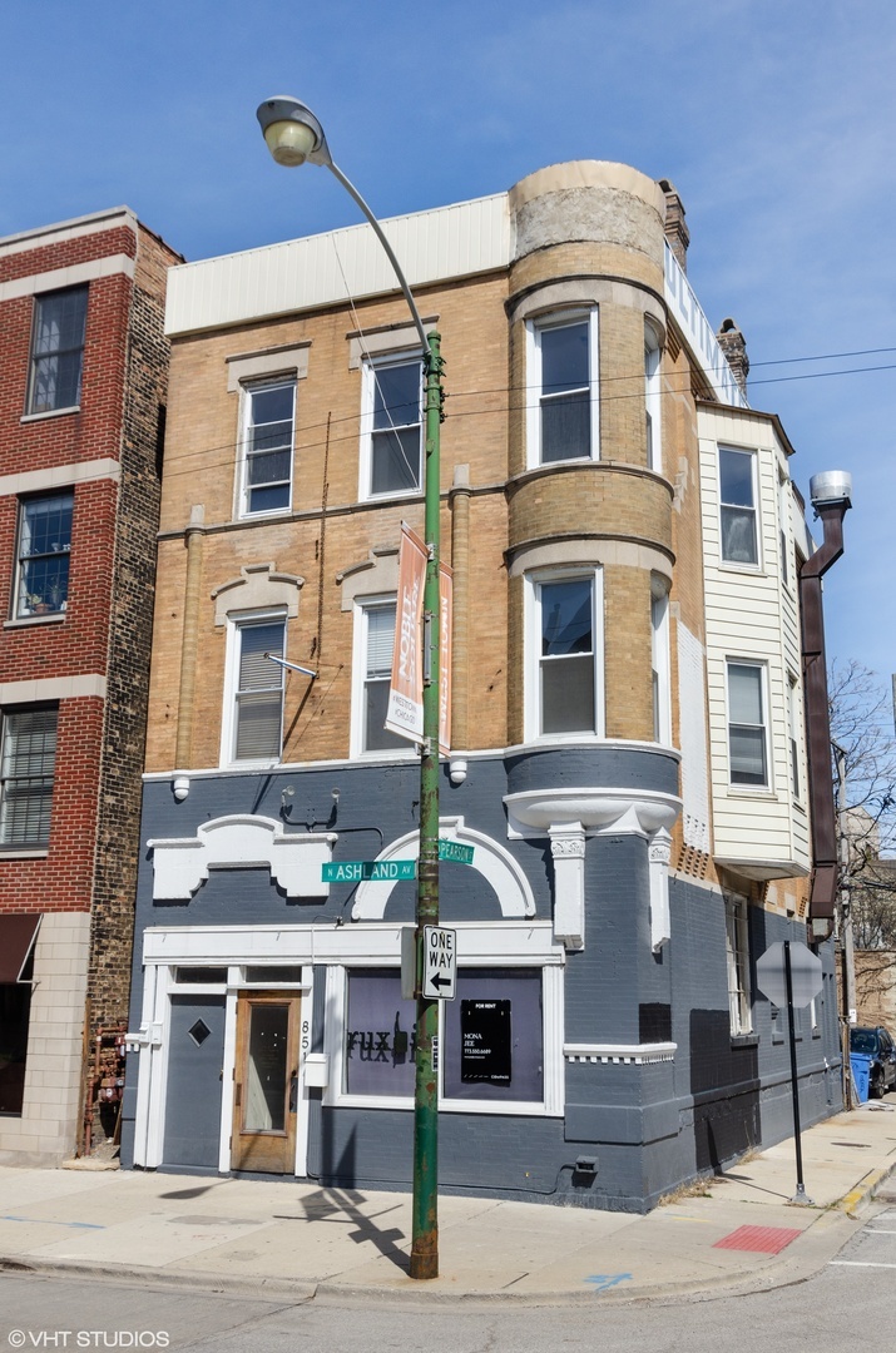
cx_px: 448
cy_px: 676
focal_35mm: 36
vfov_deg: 53.2
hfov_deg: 36.7
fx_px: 1350
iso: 200
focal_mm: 24
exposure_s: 1/1250
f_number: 8
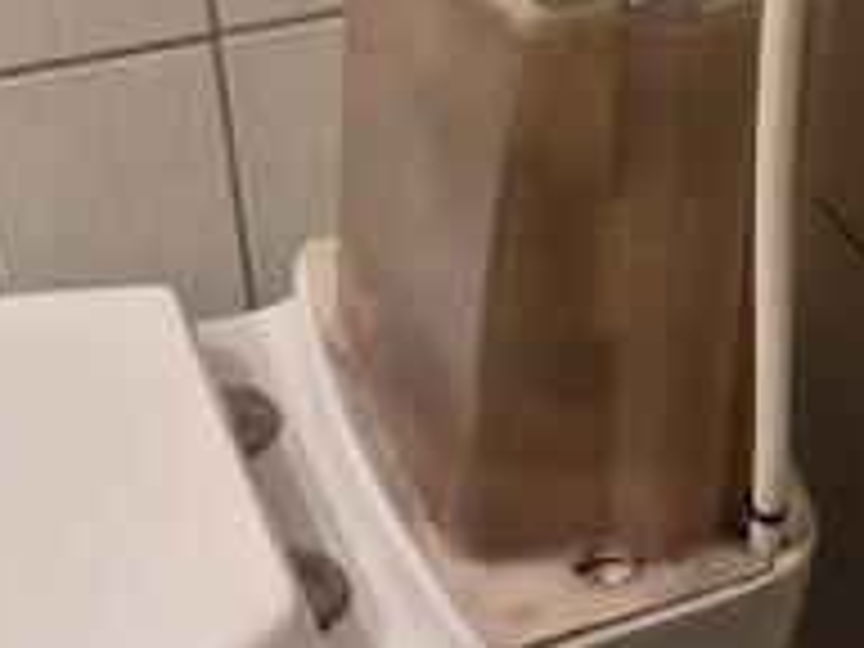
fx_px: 1797
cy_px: 562
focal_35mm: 72
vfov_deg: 20.1
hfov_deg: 26.9
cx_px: 288
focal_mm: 5.4
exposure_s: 1/100
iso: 1000
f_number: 1.8
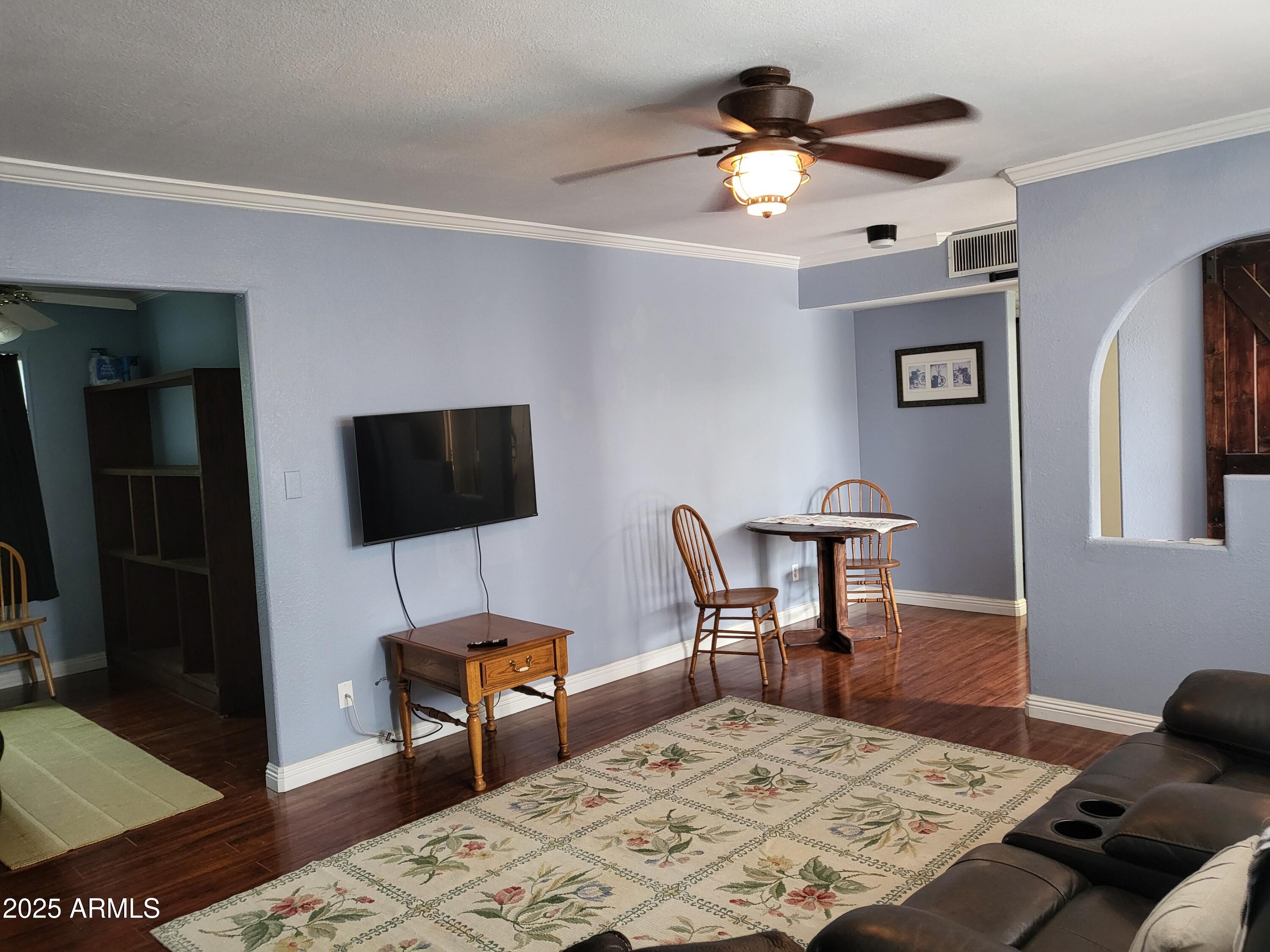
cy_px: 476
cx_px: 635
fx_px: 954
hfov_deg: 67.3
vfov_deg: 53.1
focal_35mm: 26
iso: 250
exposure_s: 1/40
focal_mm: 4.25
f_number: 1.8
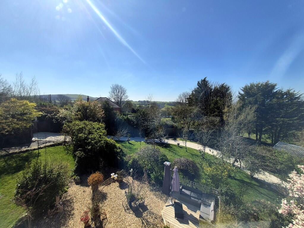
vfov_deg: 89.9
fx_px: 114
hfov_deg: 106.2
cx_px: 152
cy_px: 114
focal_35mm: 13
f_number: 2.2
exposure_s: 1/2360
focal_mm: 1.74
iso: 50
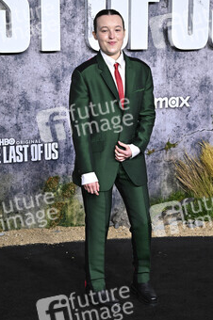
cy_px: 168
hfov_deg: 22.6
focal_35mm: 60
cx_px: 112
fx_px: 534
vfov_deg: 33.4
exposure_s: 1/250
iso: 400
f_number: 6.3
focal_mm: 51
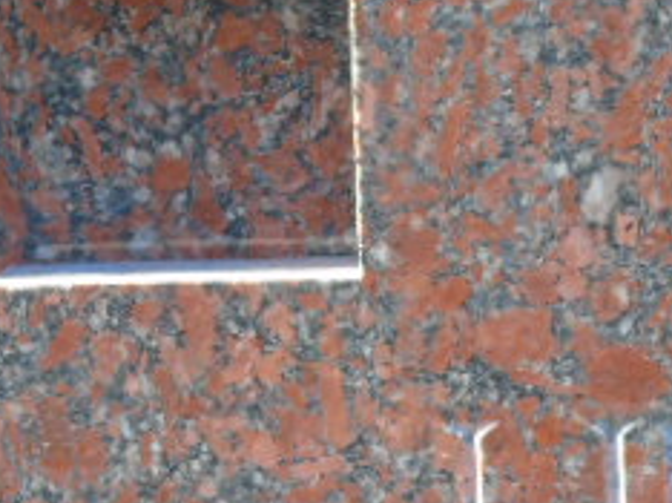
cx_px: 557
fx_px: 7544
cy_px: 650
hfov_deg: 5.1
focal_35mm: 389
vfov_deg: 3.8
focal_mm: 25
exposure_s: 1/125
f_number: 4.7
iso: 200
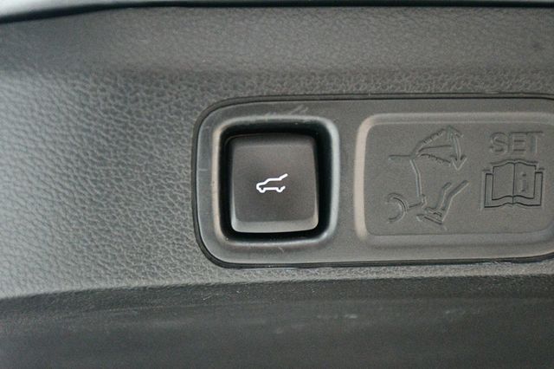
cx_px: 277
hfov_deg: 26.0
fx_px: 1200
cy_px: 184
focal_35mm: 78
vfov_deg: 17.5
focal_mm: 52
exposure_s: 1/50
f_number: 4.8
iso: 12800
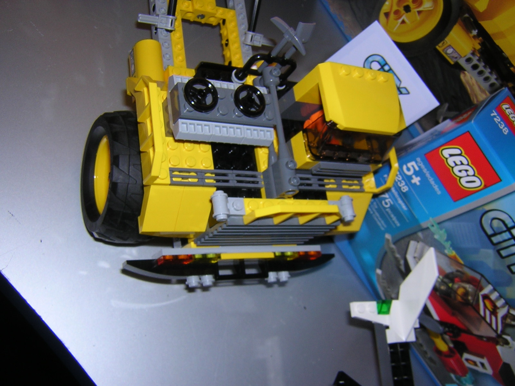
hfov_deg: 51.4
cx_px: 258
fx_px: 536
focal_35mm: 36
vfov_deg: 39.7
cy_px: 193
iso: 100
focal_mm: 4.7
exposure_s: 1/60.1
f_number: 5.2
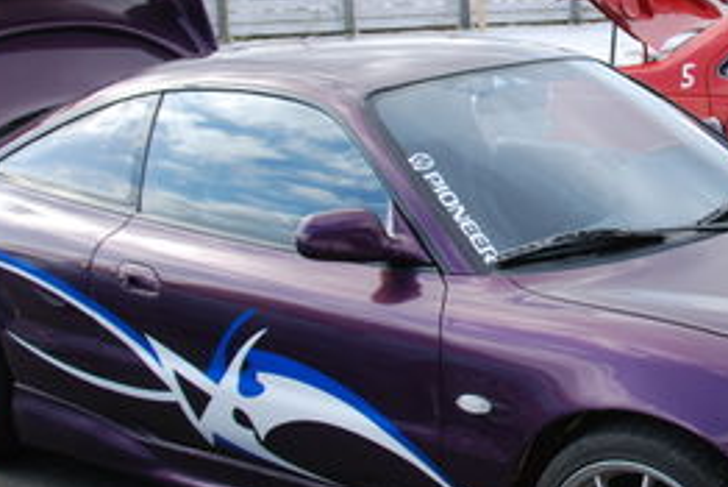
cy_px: 164
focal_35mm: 66
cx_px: 720
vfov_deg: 20.6
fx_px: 1335
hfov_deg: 28.7
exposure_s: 1/160
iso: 100
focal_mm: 18
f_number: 6.3
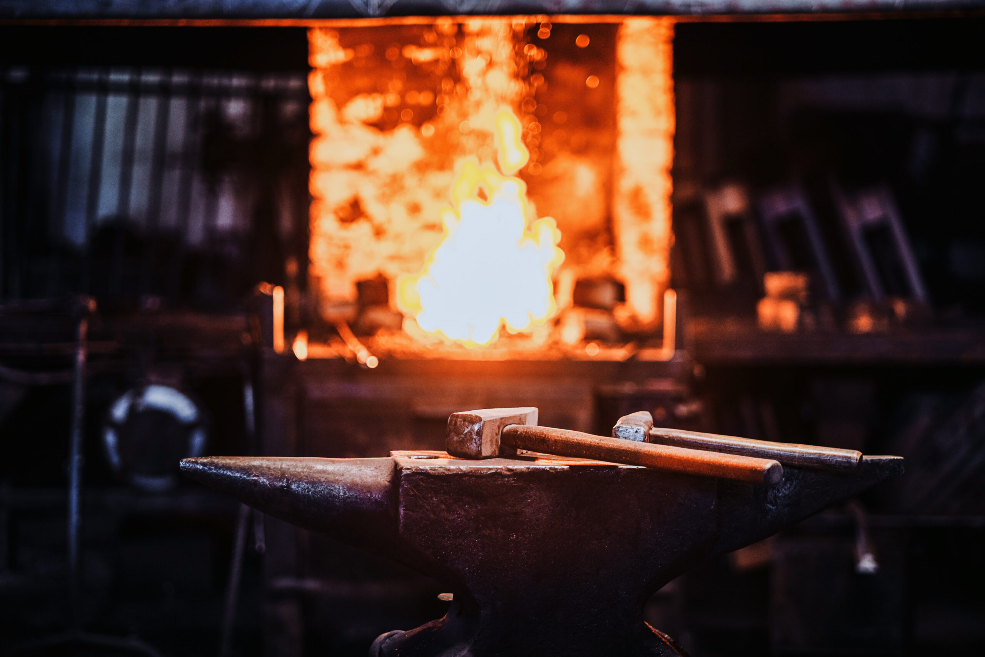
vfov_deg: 16.3
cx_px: 492
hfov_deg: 24.2
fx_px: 2298
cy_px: 328
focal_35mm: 84
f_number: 1.4
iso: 400
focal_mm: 56
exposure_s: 1/125
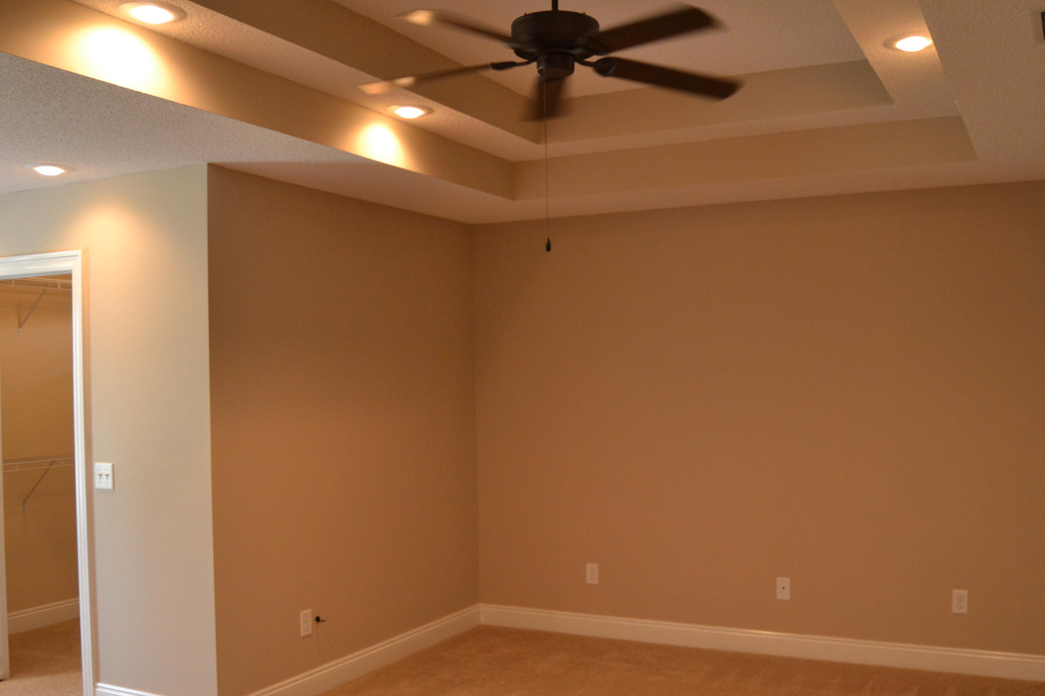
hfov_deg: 57.1
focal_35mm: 33
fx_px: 958
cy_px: 382
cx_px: 584
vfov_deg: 39.9
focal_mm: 18
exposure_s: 1/60
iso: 1000
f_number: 3.5
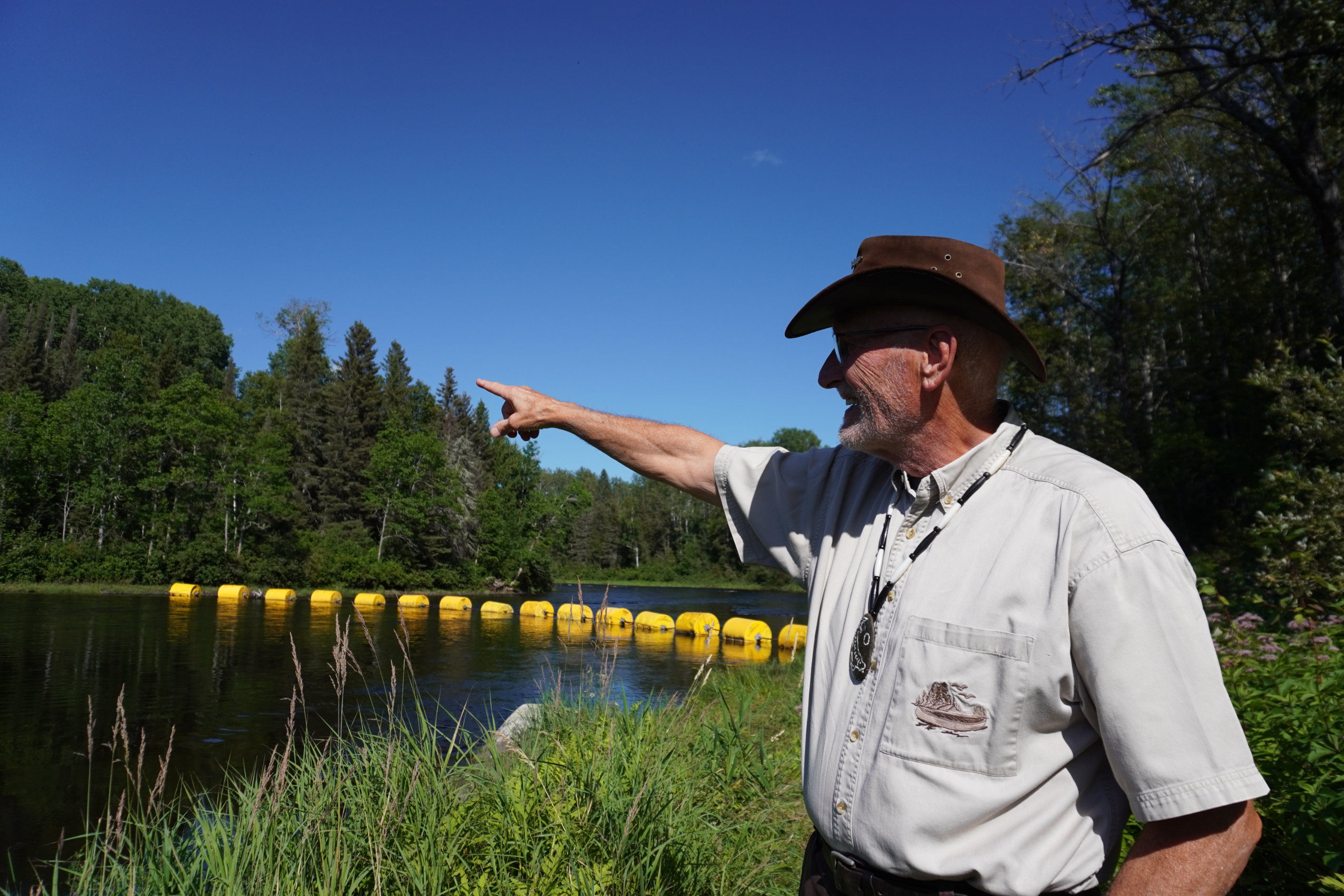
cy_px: 448
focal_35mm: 24
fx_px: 896
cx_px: 672
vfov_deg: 53.1
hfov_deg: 73.7
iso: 250
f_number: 5
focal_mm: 16
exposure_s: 1/3200
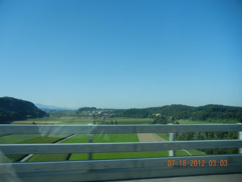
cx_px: 121
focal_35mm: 30
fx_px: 210
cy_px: 91
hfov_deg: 60.0
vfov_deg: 46.8
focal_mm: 5.4
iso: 160
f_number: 7
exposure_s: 1/364
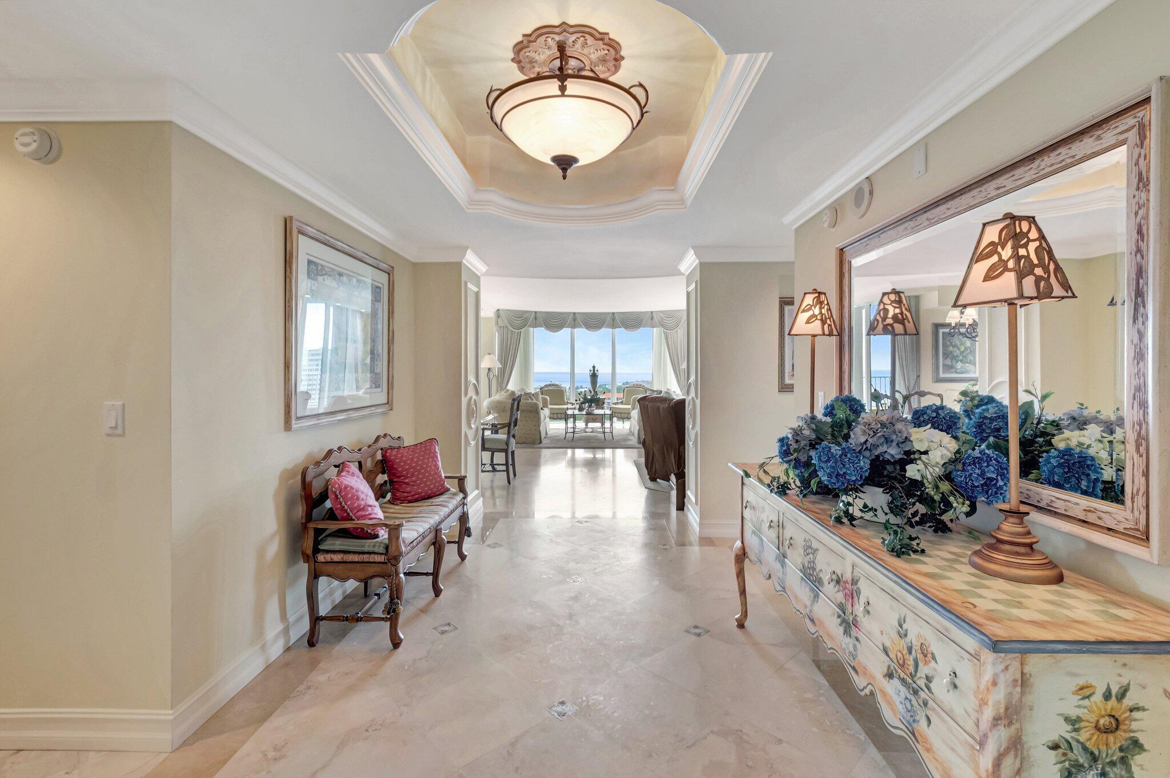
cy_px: 389
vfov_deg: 77.2
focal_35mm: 15
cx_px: 585
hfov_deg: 100.4
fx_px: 487
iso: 640
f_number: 8
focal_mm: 10
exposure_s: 1/8
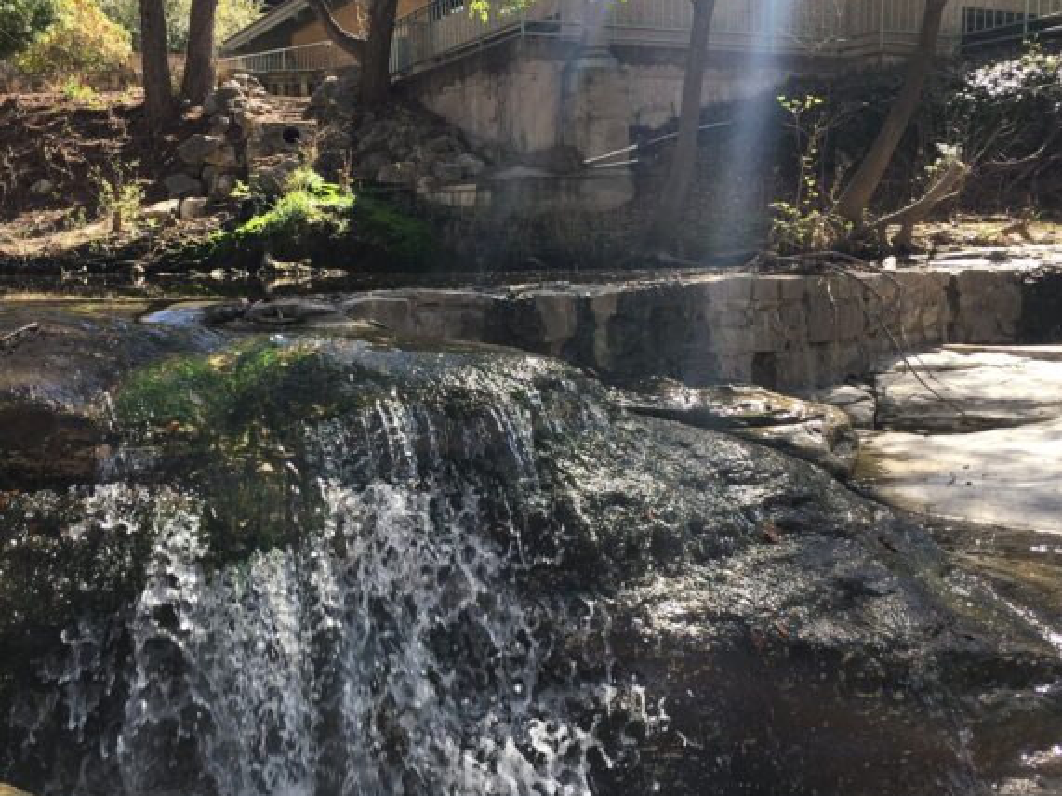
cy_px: 400
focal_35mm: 39
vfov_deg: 36.8
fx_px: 1196
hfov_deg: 47.7
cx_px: 446
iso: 25
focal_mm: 4.15
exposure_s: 1/394
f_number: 2.2
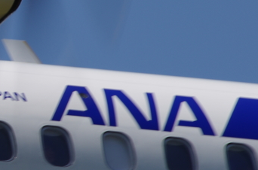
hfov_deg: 1.5
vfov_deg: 1.0
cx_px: -99
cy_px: 76
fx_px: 9641
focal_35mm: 1349
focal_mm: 300
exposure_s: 1/125
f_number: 13
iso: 80
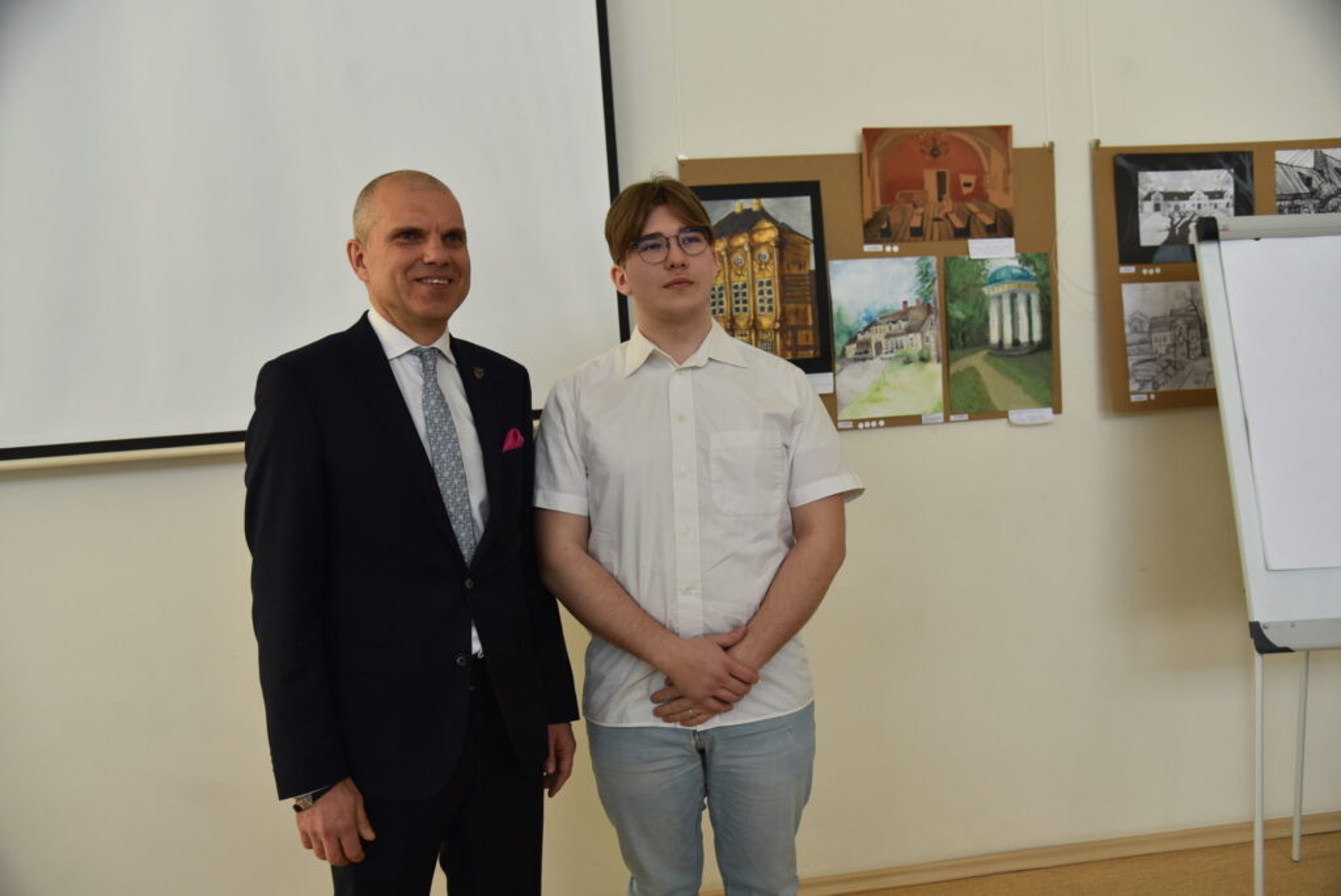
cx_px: 670
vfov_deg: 43.7
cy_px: 448
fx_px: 1118
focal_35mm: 30
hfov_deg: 61.9
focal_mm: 30
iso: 560
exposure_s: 1/125
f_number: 4
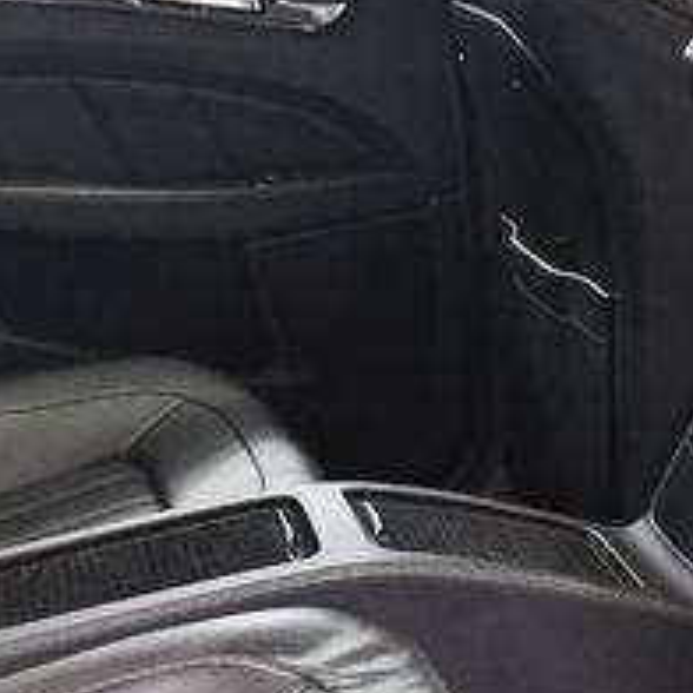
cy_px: 398
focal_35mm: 100
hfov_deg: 17.2
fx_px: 2265
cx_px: 131
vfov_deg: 17.4
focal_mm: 18
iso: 3200
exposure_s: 1/60
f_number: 3.5
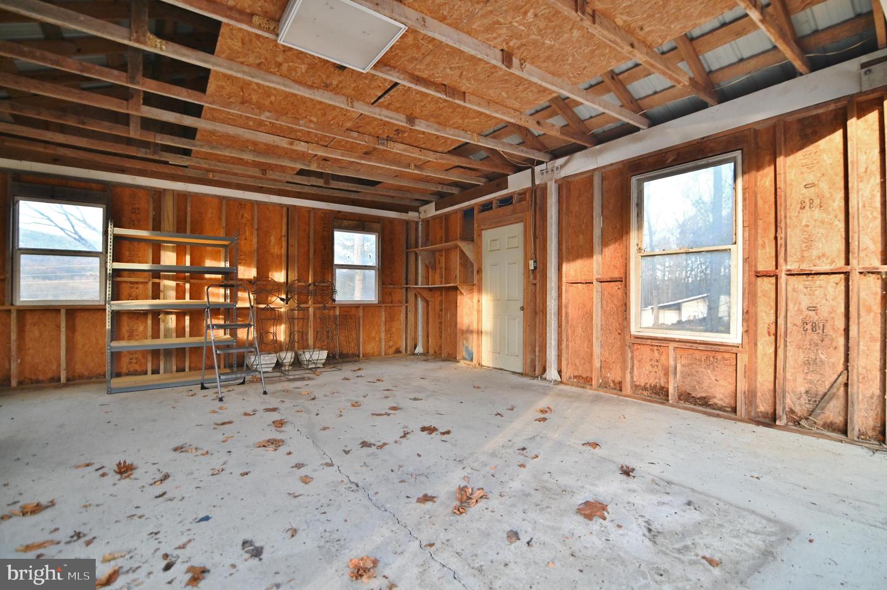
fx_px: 394
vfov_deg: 73.7
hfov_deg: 96.8
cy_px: 295
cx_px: 444
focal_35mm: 16
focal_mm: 16
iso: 400
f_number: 2.8
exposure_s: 1/160
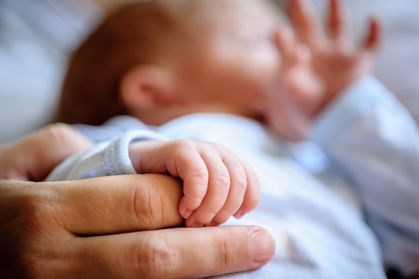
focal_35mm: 105
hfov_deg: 19.5
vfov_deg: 13.0
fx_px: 1221
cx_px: 210
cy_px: 140
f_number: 3.3
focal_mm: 105
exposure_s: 1/250
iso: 1250
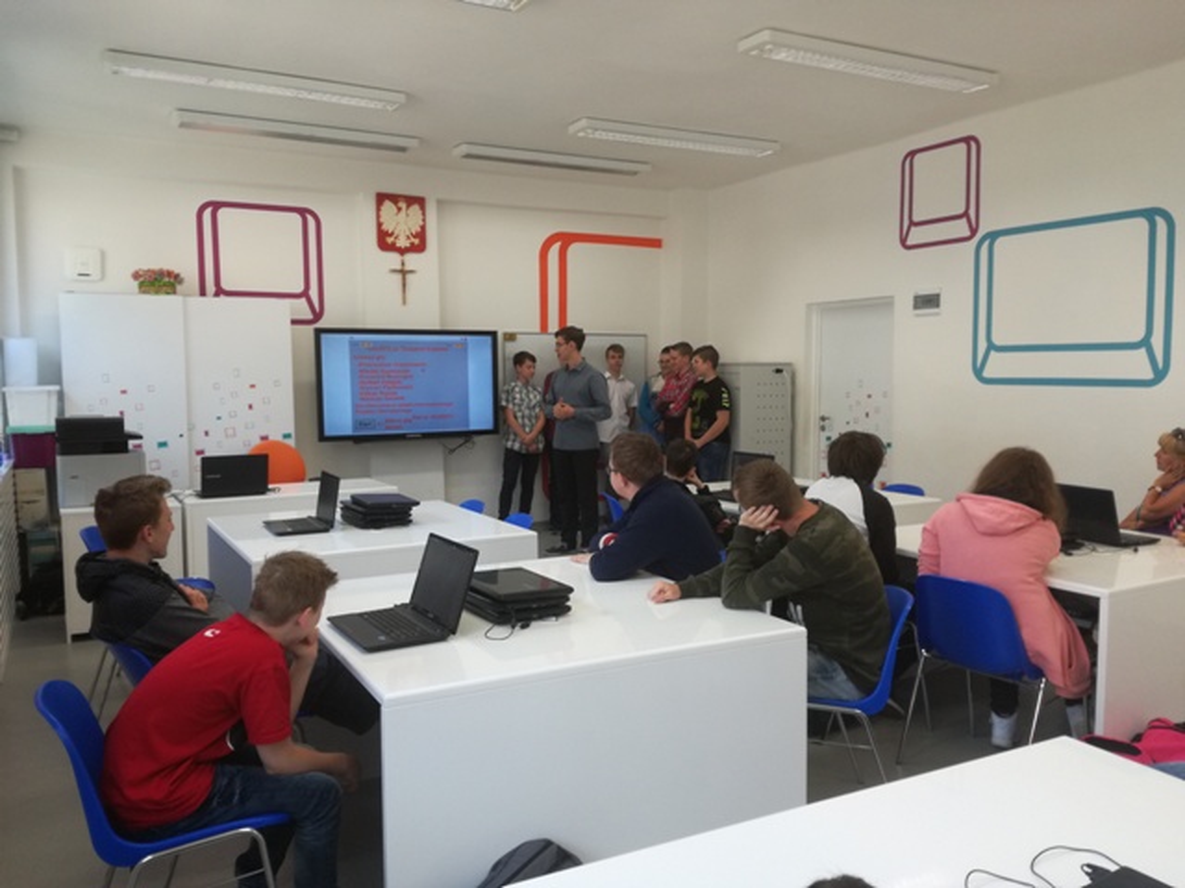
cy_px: 444
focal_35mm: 27
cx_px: 592
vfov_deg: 51.4
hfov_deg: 65.3
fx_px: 924
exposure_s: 1/120
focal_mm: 3.79
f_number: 2
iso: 80
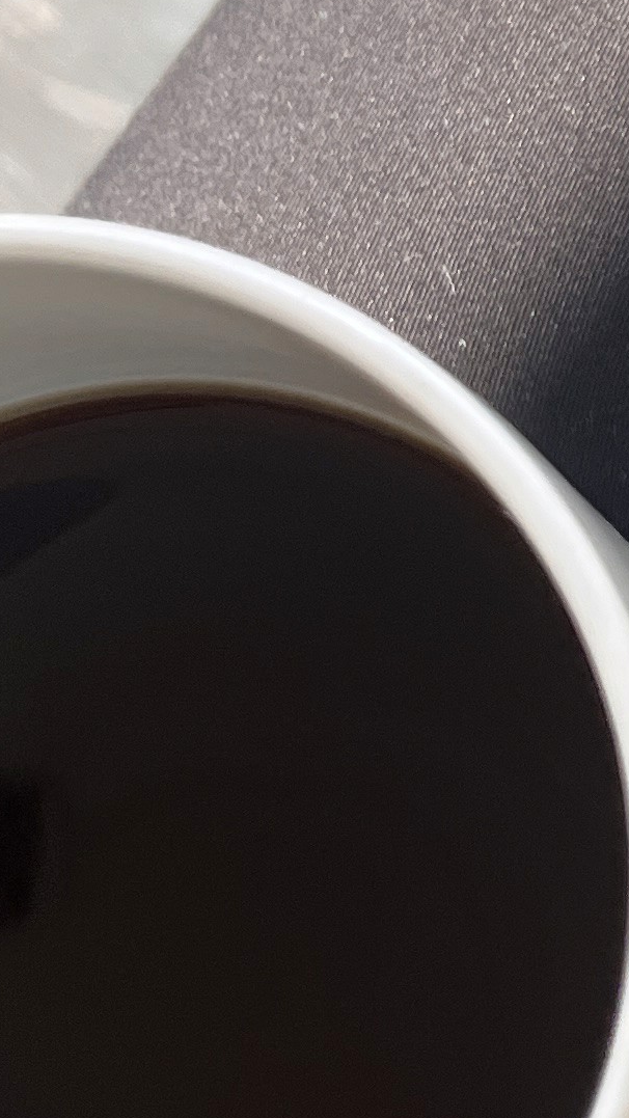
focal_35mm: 106
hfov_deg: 10.3
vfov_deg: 20.2
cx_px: 1379
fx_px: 3142
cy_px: 452
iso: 50
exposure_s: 1/787
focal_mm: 5.1
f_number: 1.6
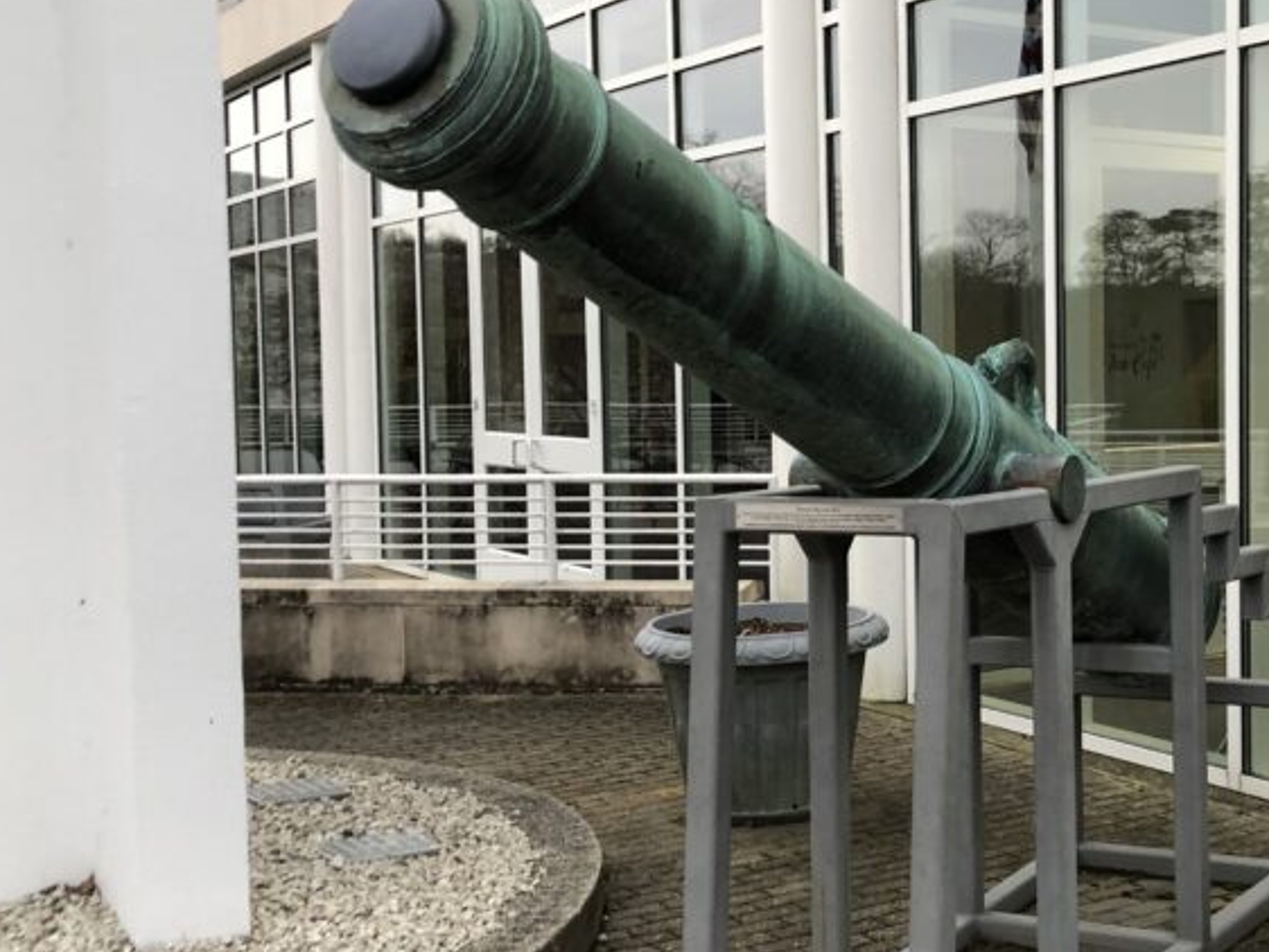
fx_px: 1870
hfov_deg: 36.2
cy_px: 490
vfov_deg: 28.6
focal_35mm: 51
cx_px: 1021
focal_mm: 3.99
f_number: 1.8
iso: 40
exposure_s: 1/24
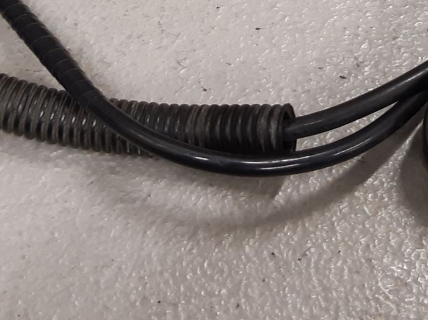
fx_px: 939
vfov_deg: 18.3
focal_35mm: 76
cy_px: -67
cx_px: 267
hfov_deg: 25.6
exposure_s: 1/50
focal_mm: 3.93
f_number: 1.7
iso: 125
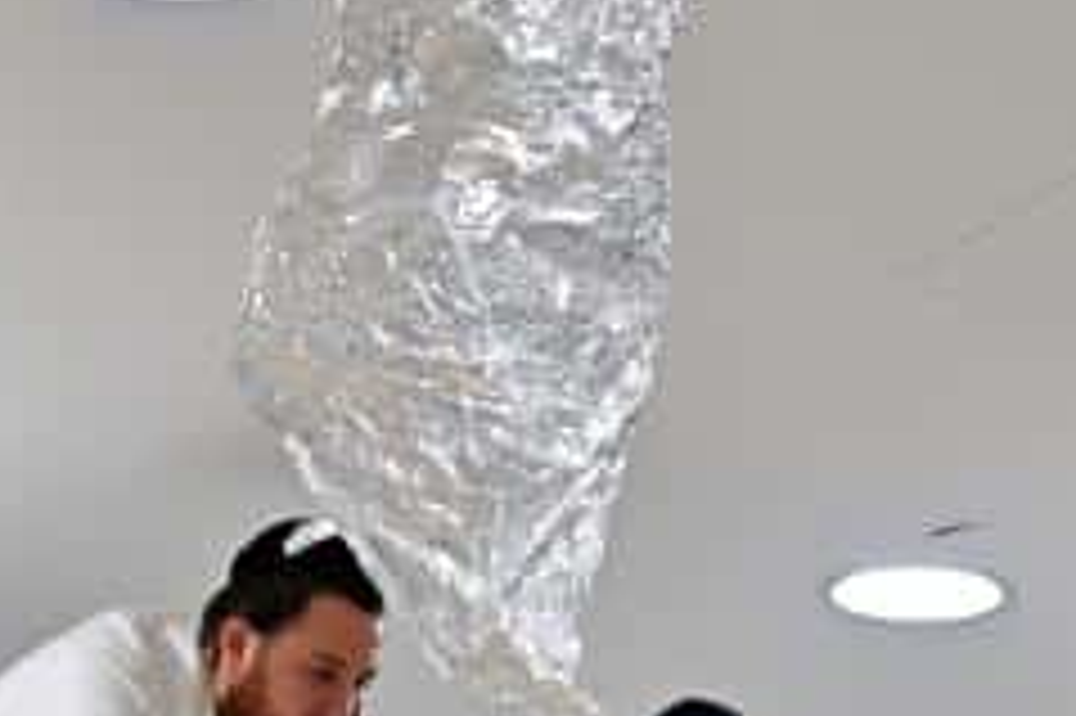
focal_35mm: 514
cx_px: 239
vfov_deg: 2.7
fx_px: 15352
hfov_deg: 4.0
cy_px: 853
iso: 250
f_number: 4
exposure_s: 1/200
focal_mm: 120
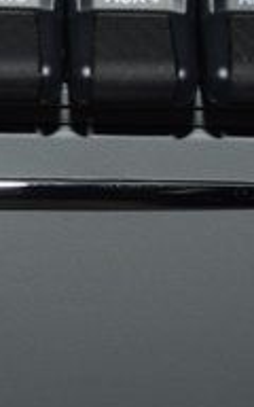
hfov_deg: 8.3
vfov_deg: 13.2
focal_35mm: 158
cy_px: 60
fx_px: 1747
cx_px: 68
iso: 320
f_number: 4
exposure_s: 1/40
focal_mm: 31
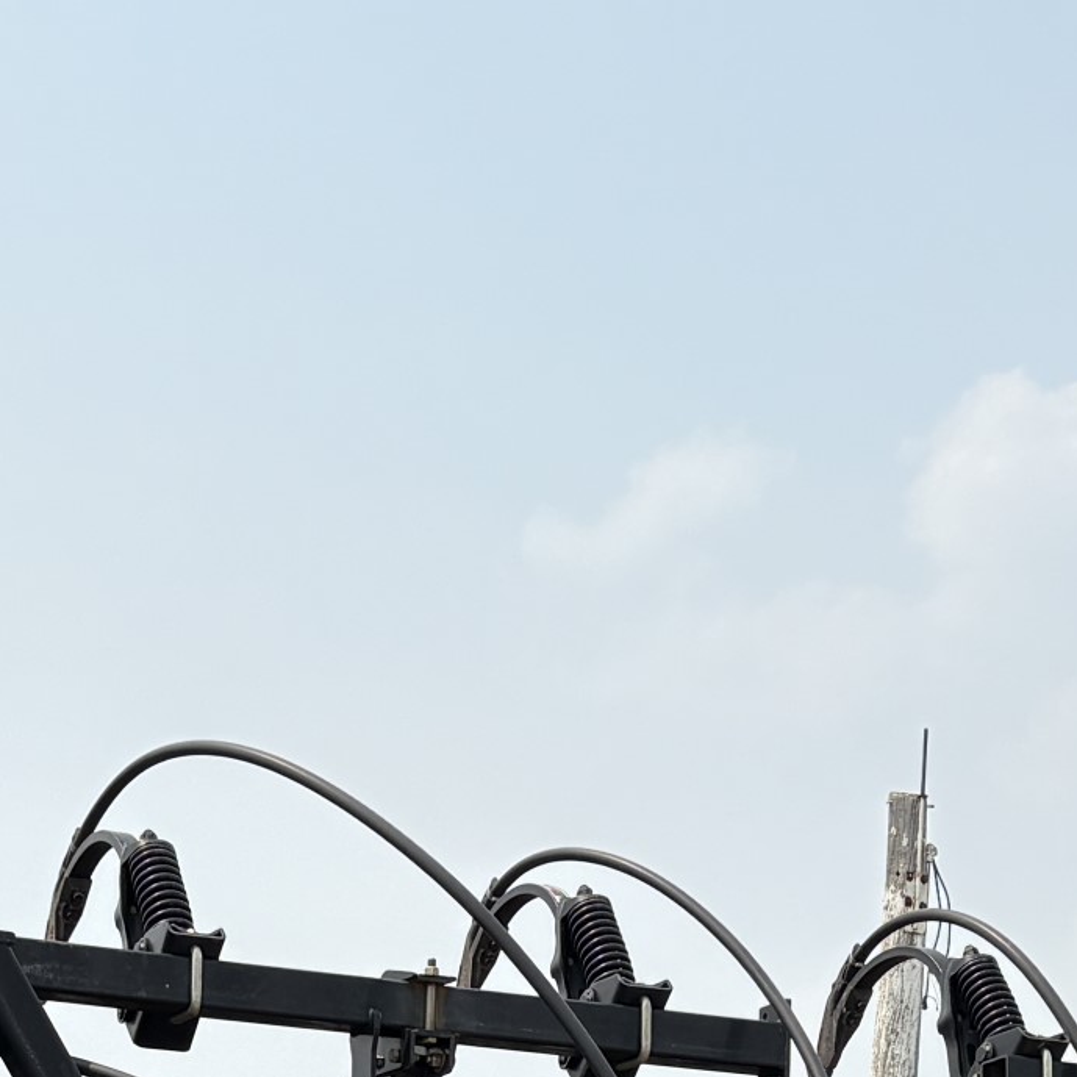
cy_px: 1526
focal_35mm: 96
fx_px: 3379
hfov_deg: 18.0
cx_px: 274
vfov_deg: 16.7
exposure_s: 1/3831
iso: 50
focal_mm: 5.96
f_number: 1.6
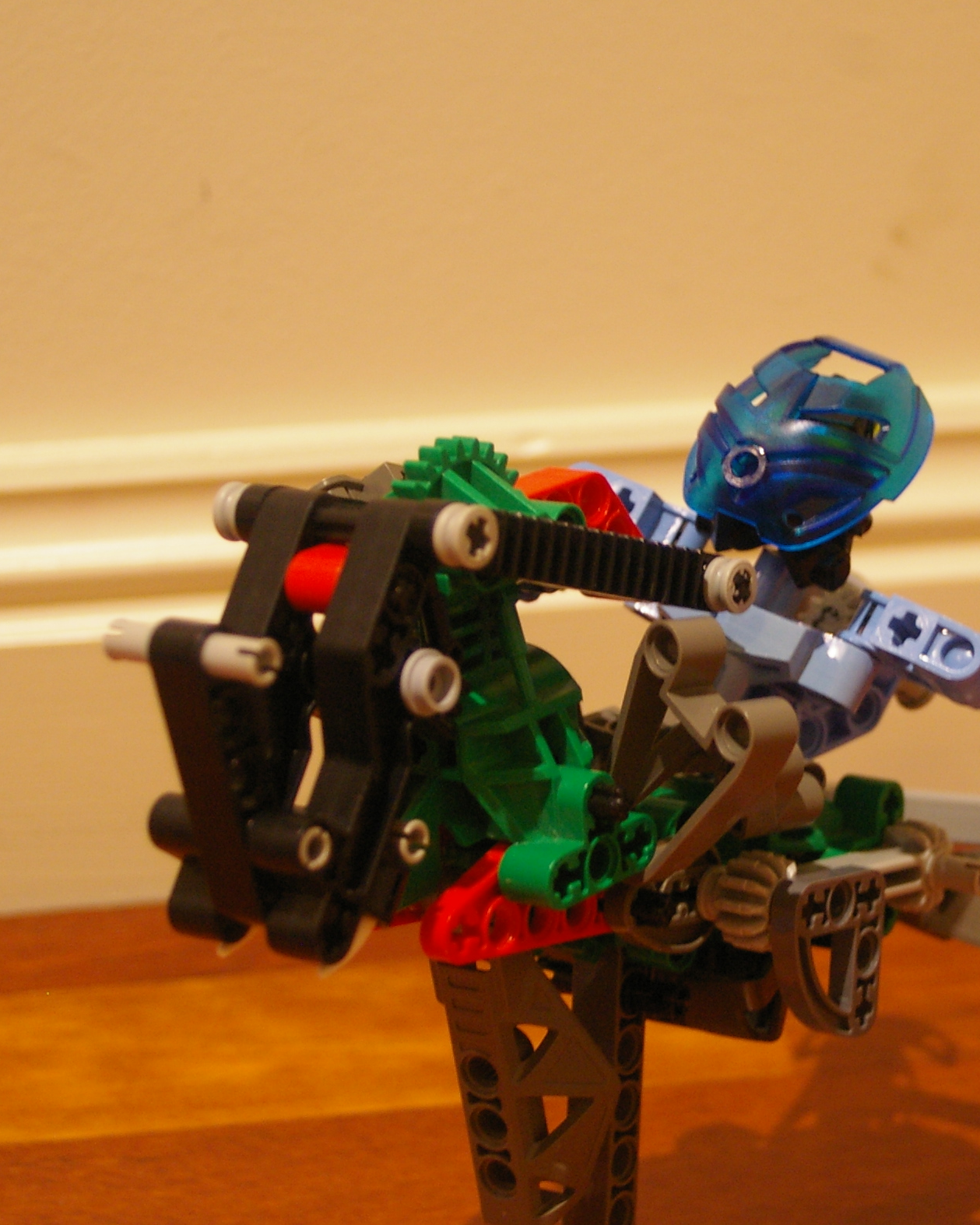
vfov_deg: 22.2
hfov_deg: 17.7
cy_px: 650
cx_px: 801
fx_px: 3118
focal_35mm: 86
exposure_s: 1/8
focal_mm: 32
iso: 800
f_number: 4.5
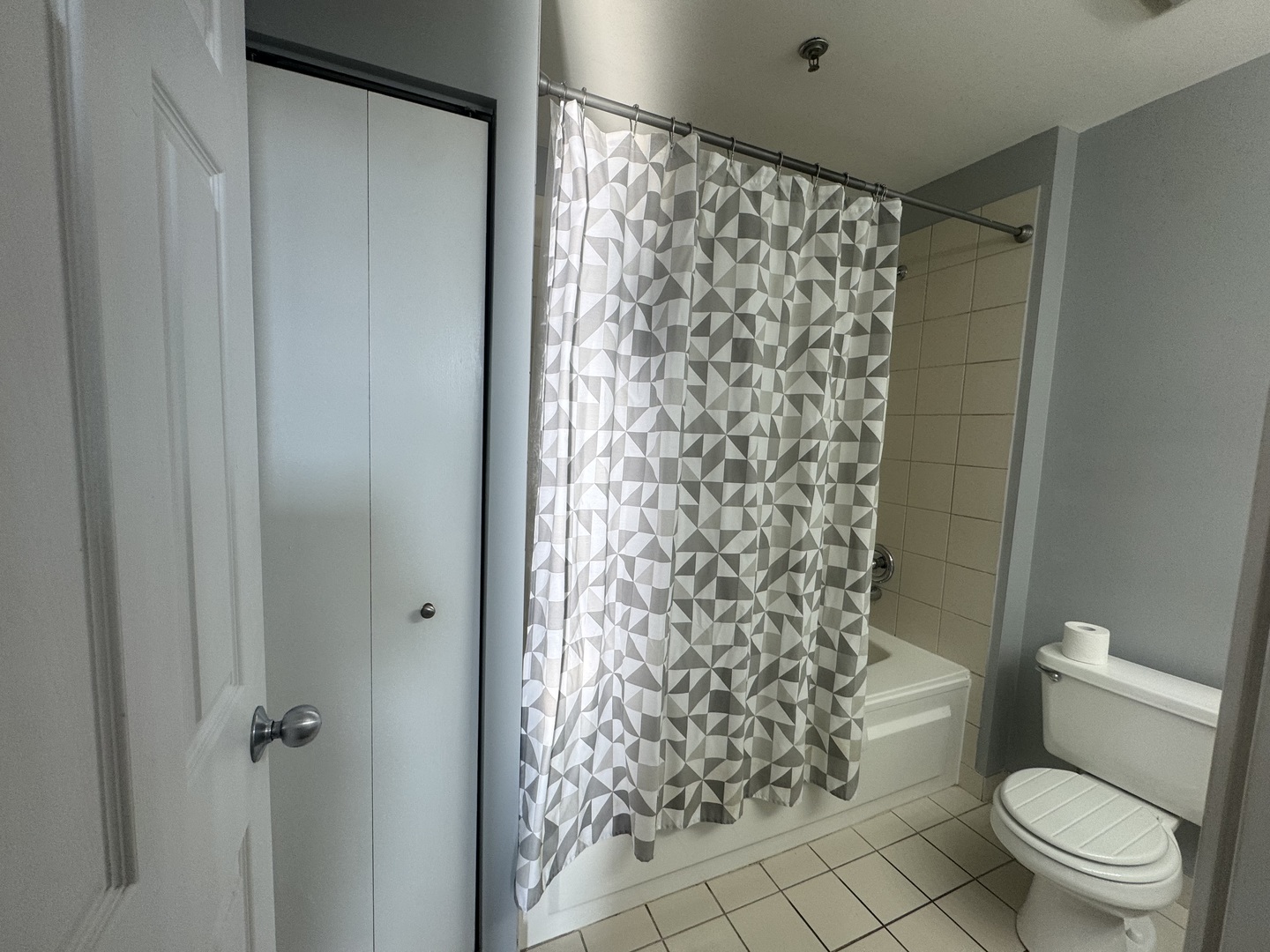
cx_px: 635
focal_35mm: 14
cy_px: 476
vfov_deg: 85.7
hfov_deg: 102.1
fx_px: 514
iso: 80
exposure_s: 1/120
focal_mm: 2.22
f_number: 2.2
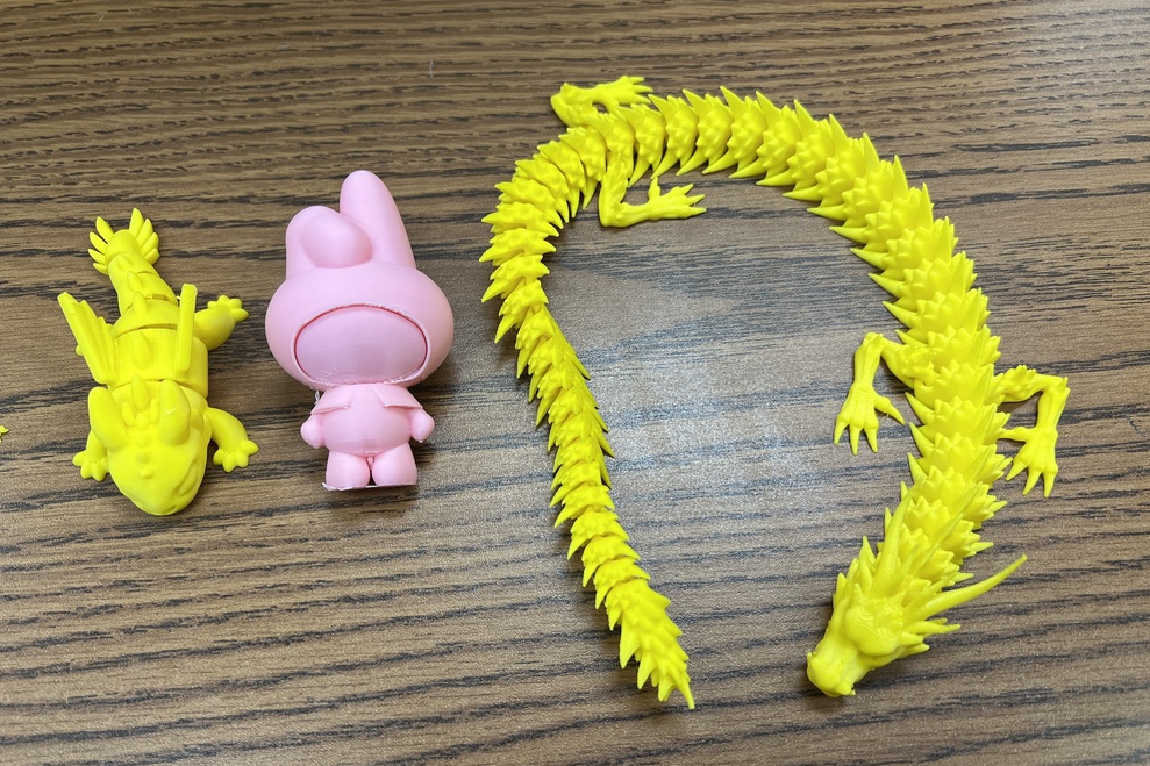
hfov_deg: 65.5
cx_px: 570
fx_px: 894
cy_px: 429
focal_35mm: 28
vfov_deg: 46.3
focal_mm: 5.7
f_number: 1.5
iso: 100
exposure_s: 1/120
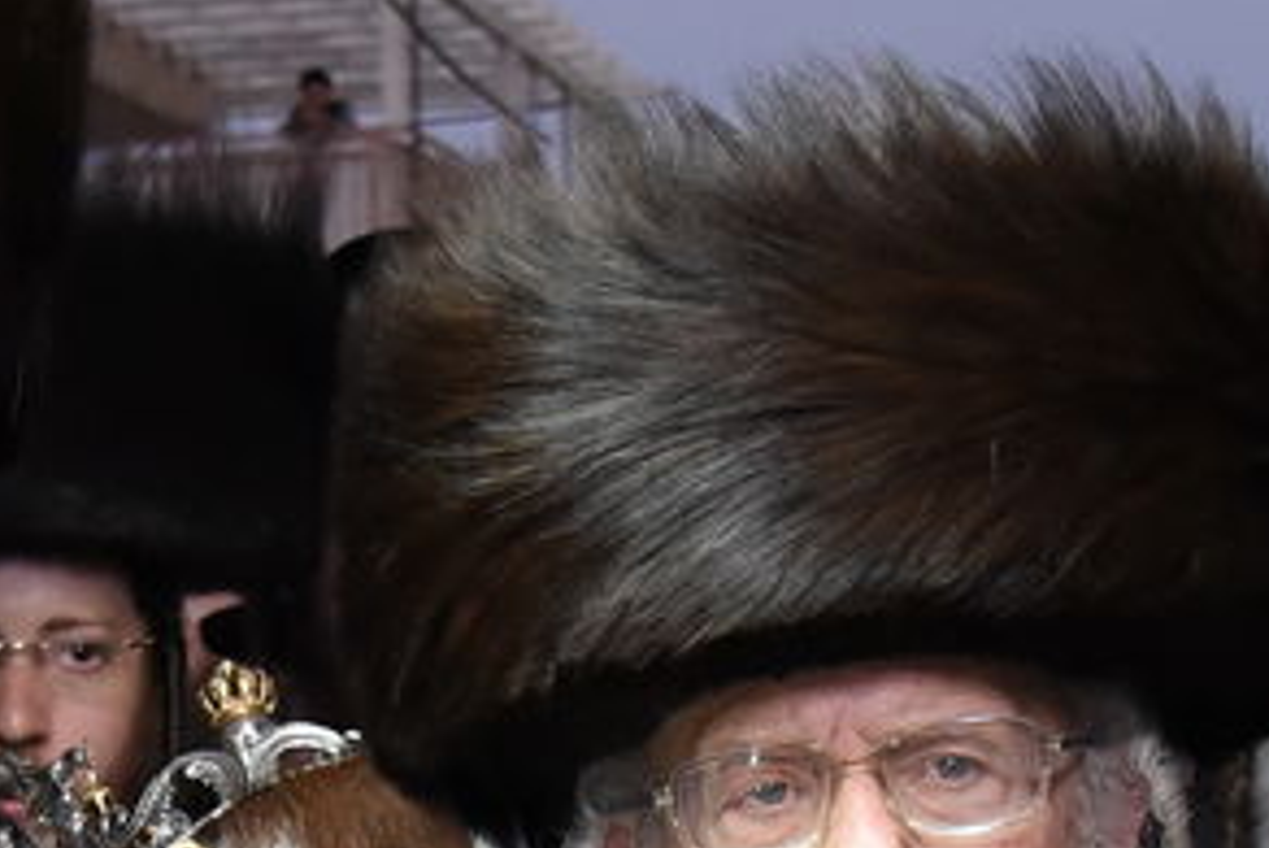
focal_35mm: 115
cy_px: 1359
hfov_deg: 17.7
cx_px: 278
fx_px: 4056
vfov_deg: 11.3
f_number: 5
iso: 4000
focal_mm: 24
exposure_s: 1/125
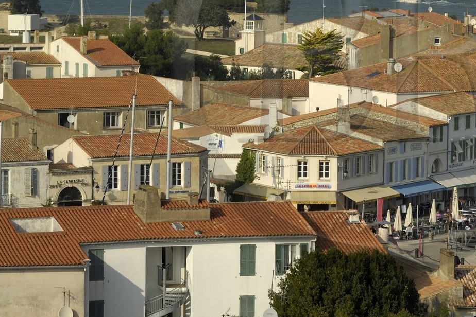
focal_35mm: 223
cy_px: 59
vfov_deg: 6.2
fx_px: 2948
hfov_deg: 9.2
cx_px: 383
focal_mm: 86
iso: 100
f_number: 7.6
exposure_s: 1/320
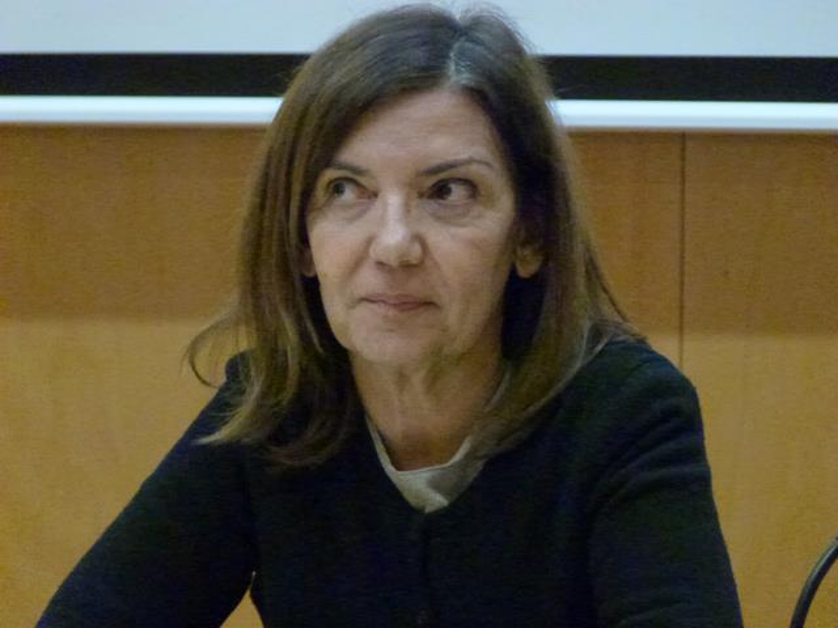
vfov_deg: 4.4
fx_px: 8207
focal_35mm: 339
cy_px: 314
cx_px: 419
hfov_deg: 5.8
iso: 1600
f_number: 4.1
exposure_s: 1/30
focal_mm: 61
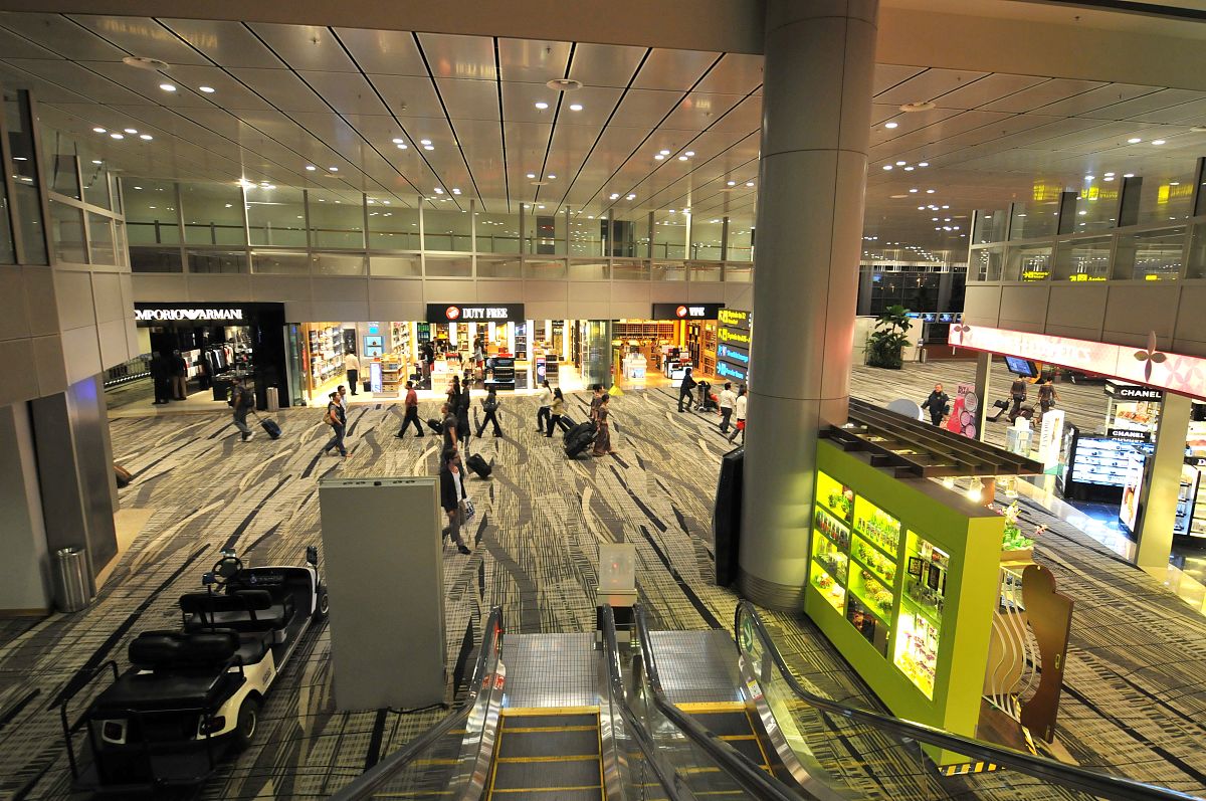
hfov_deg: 85.5
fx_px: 652
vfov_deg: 63.1
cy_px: 400
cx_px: 603
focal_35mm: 20
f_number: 4.5
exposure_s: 1/40
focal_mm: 13
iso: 800
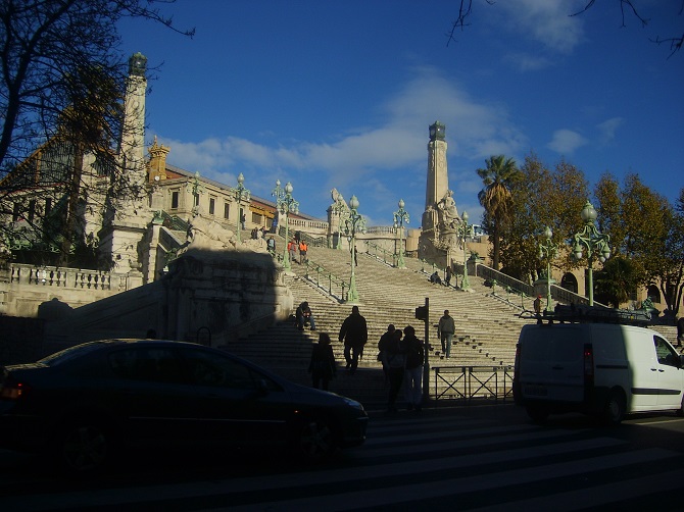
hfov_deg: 52.6
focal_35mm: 35
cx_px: 342
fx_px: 691
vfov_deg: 40.7
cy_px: 256
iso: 50
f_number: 7.1
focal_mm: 5.8
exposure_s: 1/500
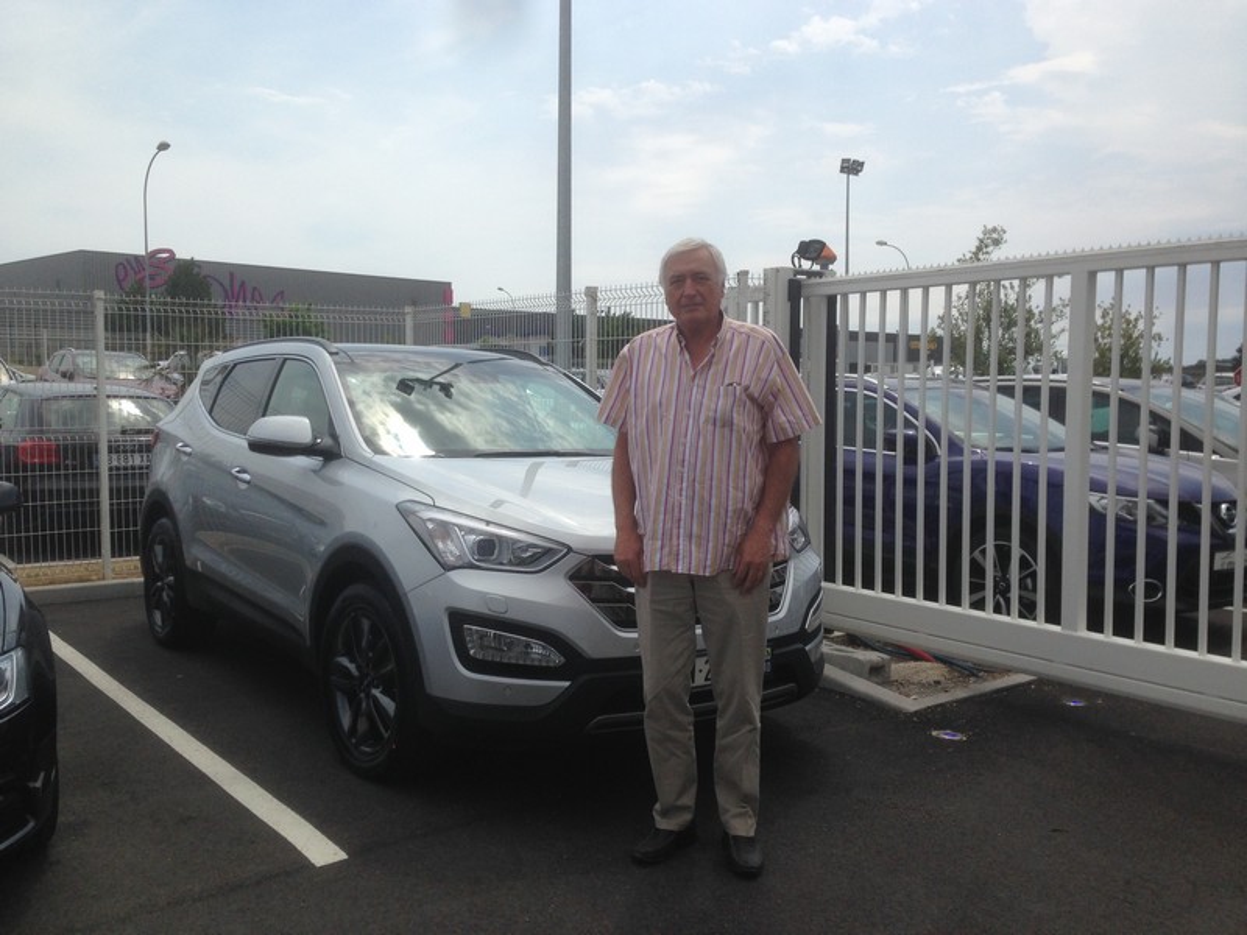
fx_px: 1189
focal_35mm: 33
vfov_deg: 42.9
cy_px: 468
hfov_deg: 55.4
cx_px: 624
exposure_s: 1/2857
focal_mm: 4.12
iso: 50
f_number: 2.4
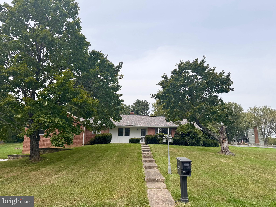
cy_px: 104
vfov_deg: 56.8
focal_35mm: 24
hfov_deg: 71.6
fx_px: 191
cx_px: 138
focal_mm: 6.76
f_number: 1.78
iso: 80
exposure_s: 1/4608
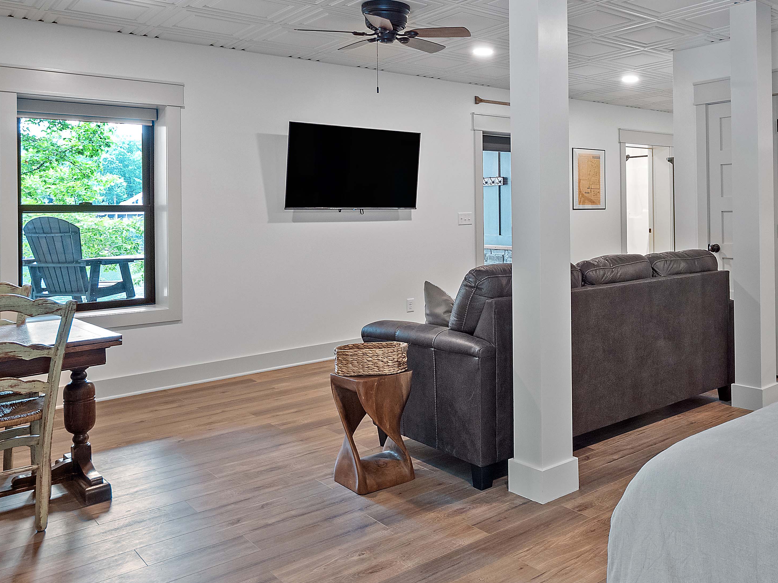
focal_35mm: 32
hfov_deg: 54.5
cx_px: 570
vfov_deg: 43.8
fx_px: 719
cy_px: 214
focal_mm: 9
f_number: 5.6
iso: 200
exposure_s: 1/2.5
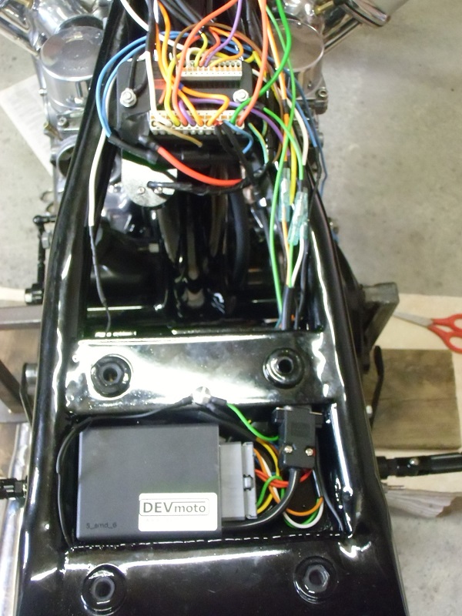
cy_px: 308
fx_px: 676
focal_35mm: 38
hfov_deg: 37.7
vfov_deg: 49.0
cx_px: 231
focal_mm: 6.67
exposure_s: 1/10
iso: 800
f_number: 3.9
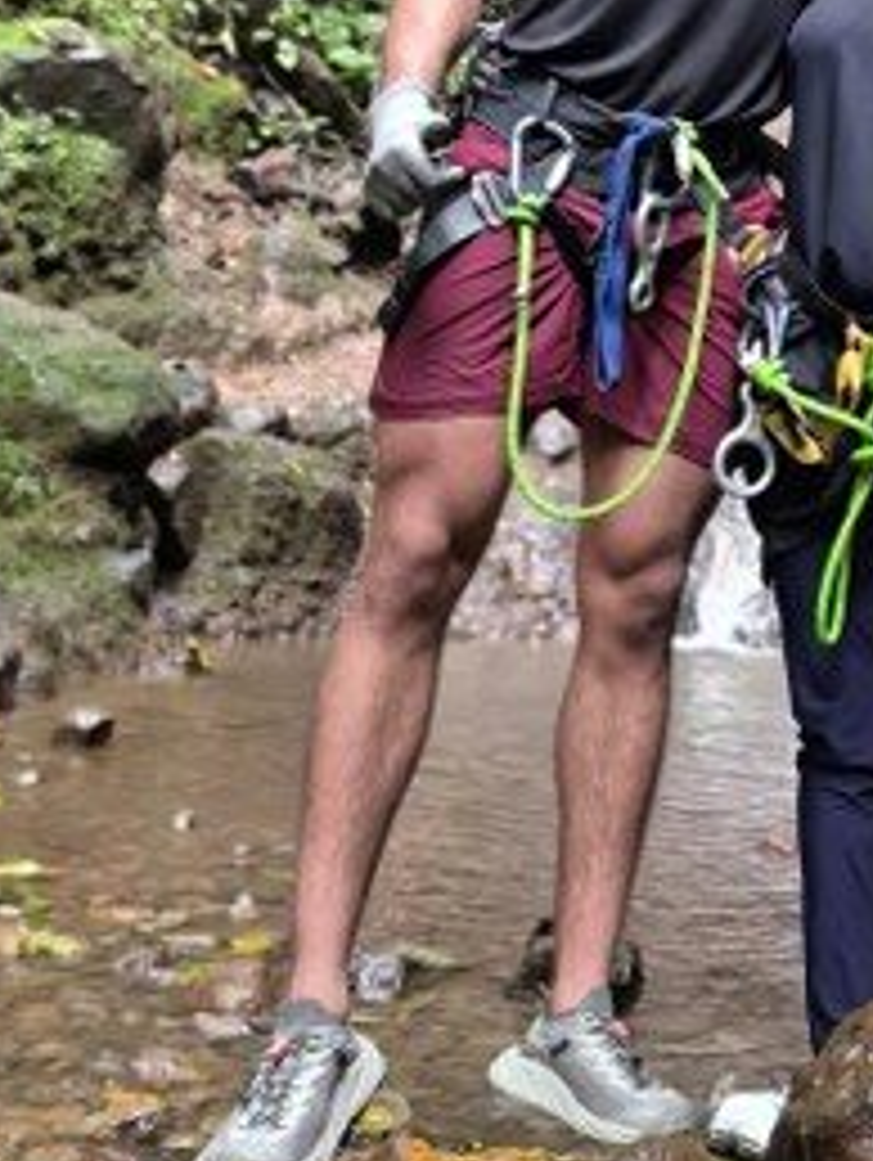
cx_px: 1022
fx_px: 1914
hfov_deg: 23.7
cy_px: -81
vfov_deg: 30.6
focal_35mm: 57
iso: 1000
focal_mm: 5.4
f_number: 1.8
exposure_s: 1/120
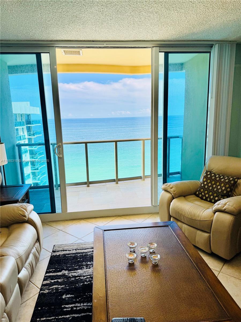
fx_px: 223
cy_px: 161
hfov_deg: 56.8
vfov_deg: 71.6
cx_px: 120
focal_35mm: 24
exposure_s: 1/1395
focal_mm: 6.76
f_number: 1.78
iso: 80
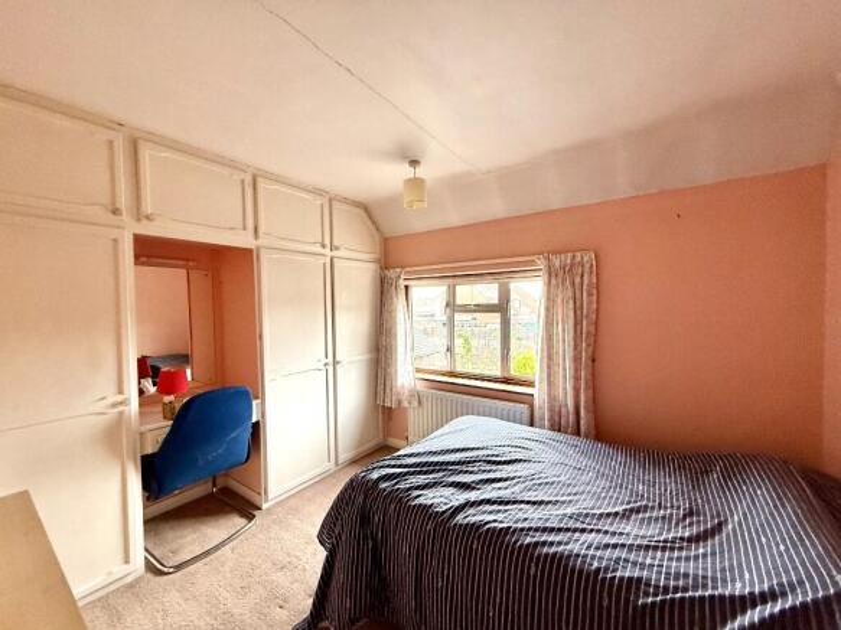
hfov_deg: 102.1
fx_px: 340
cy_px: 315
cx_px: 420
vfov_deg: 85.7
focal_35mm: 14
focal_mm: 2.22
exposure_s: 1/99
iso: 250
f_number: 2.2
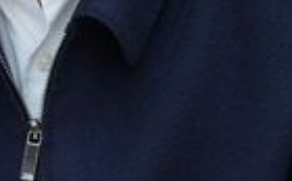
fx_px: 6563
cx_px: -3
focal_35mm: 826
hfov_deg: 2.5
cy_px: -69
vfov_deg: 1.6
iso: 800
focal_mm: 151
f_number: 4
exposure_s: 1/160
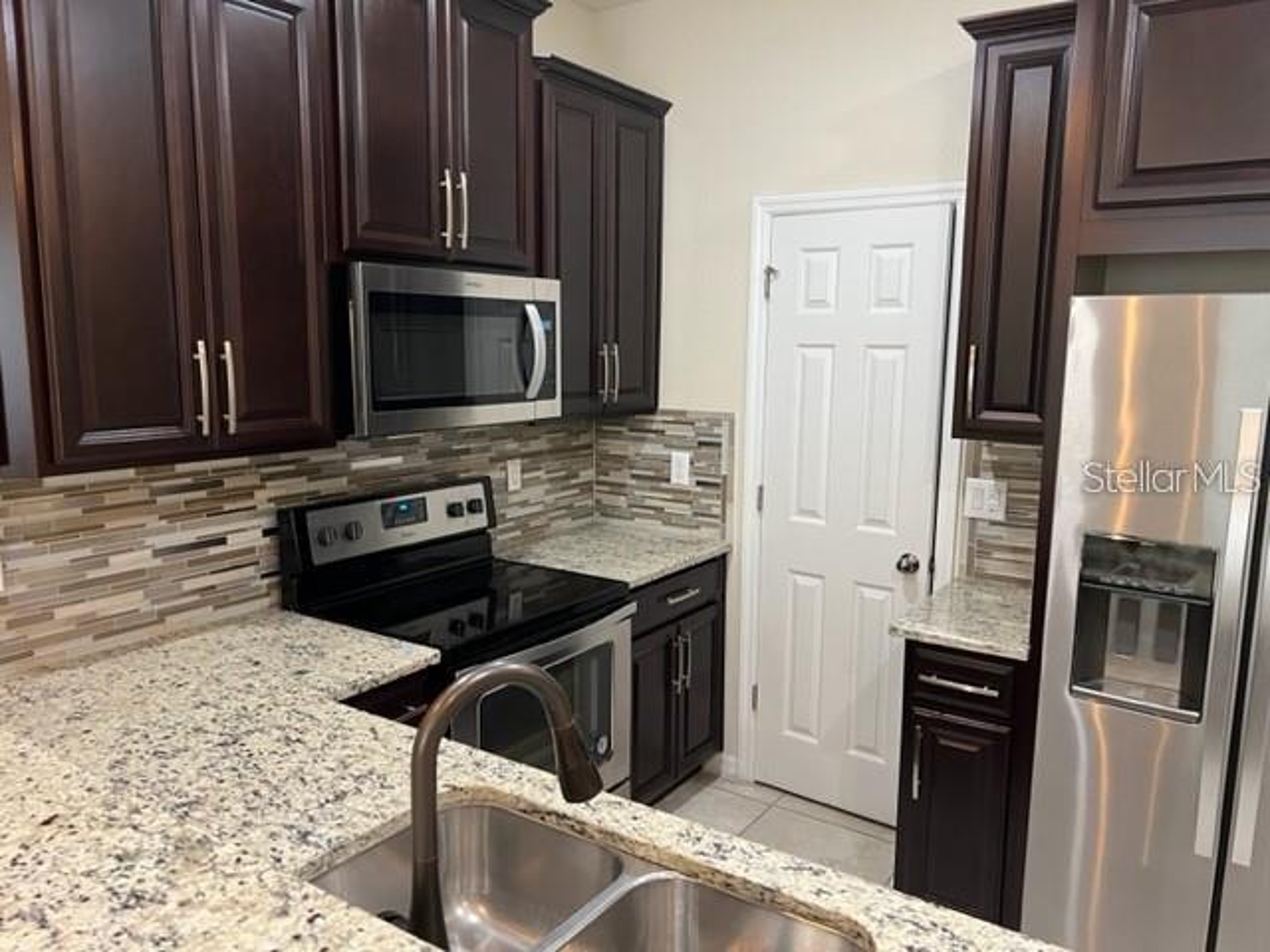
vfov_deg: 53.1
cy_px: 476
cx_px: 635
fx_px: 954
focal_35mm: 26
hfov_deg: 67.3
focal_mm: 5.7
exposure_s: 1/60
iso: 200
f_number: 1.5
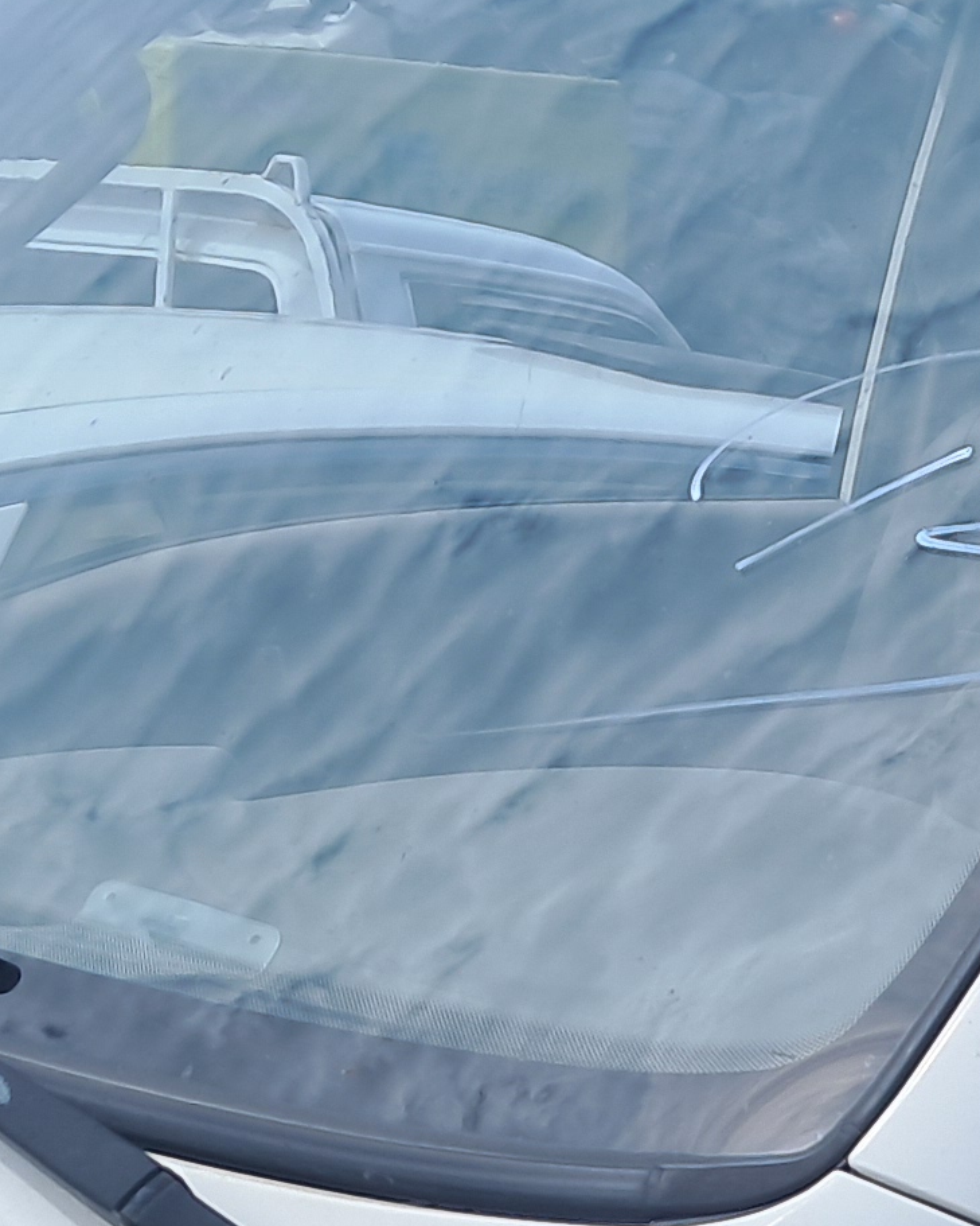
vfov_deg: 15.5
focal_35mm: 118
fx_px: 4277
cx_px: 1312
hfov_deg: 12.6
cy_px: 1612
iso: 50
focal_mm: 4
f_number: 1.8
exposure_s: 1/1060
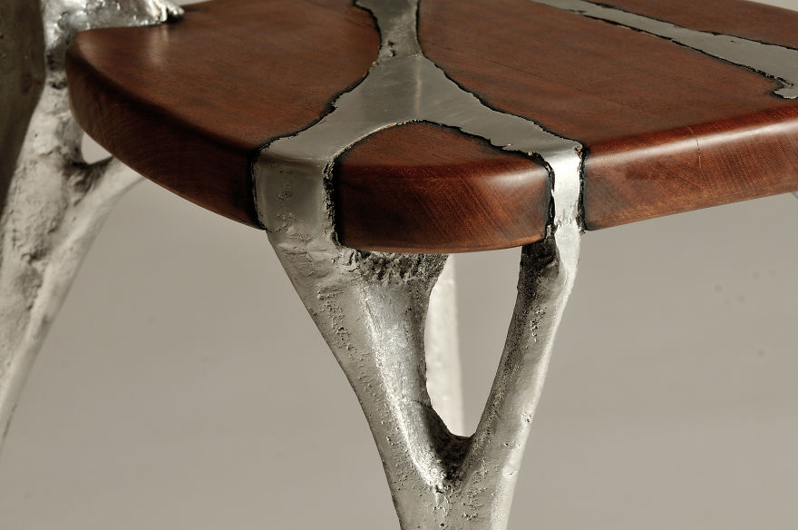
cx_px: 399
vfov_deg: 5.7
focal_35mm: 240
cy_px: 265
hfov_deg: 8.6
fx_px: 5312
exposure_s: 1/160
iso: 200
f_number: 11
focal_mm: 160
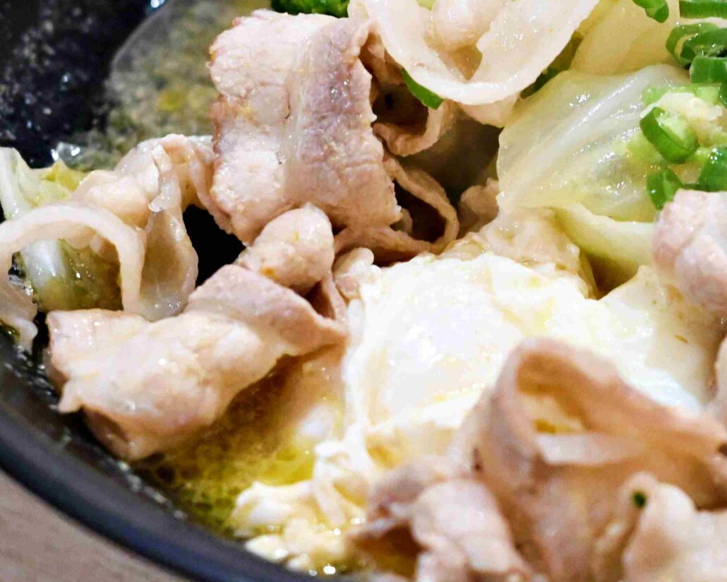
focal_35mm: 175
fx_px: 3765
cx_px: 768
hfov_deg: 10.9
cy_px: 153
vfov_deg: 8.8
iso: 3600
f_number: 3.5
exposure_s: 1/160
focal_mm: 50
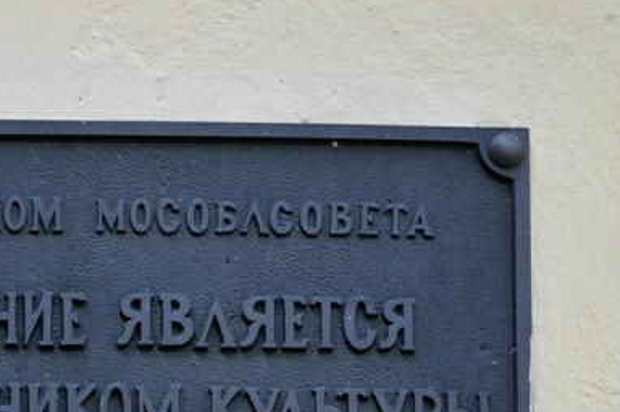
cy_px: 397
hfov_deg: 4.9
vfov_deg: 3.2
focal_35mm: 422
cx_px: 121
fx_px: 7258
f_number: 8
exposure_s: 1/250
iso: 250
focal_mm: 120
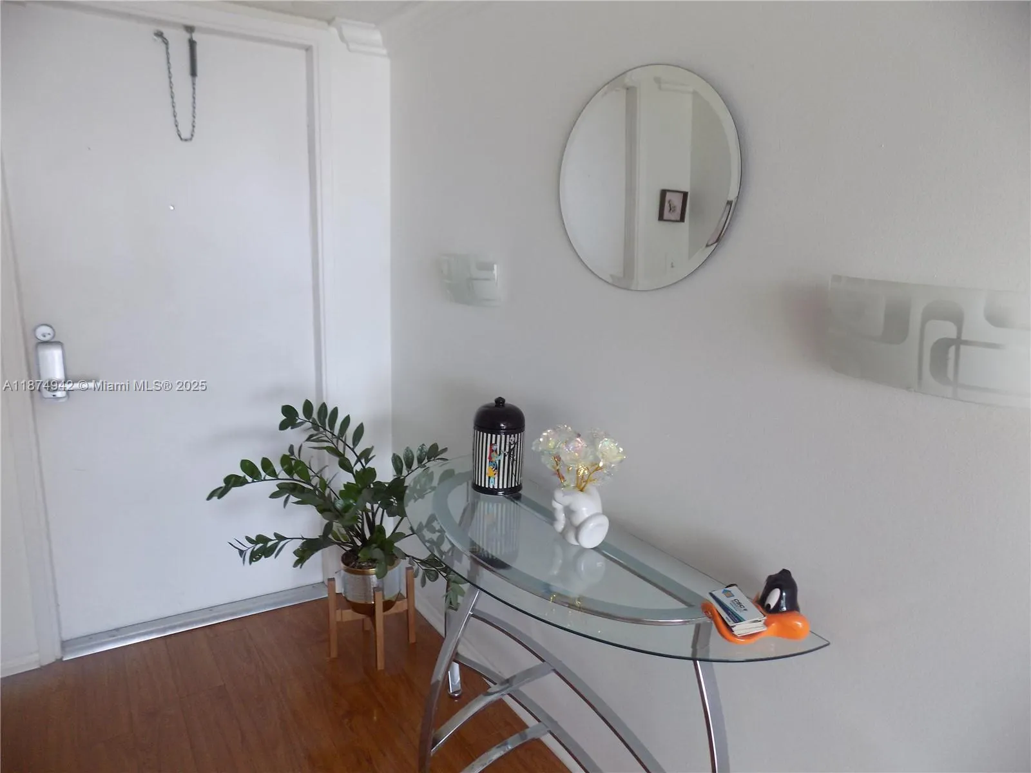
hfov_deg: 73.9
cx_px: 516
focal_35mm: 23
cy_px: 386
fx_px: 685
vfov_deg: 58.9
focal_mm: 4
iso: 125
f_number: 3.1
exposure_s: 1/30
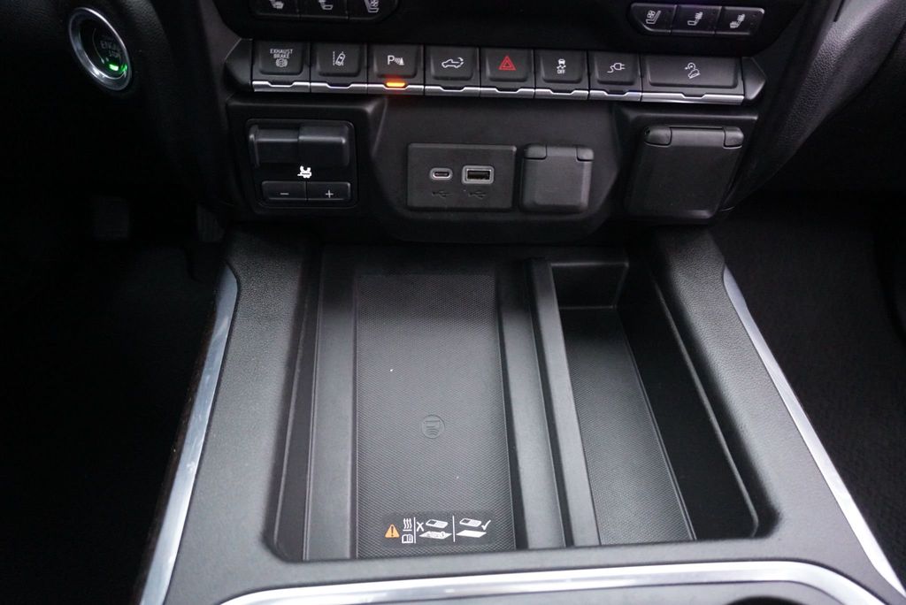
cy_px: 302
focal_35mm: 24
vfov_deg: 53.2
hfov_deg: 73.7
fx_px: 604
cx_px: 453
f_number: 3.5
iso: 6400
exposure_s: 1/60
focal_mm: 16
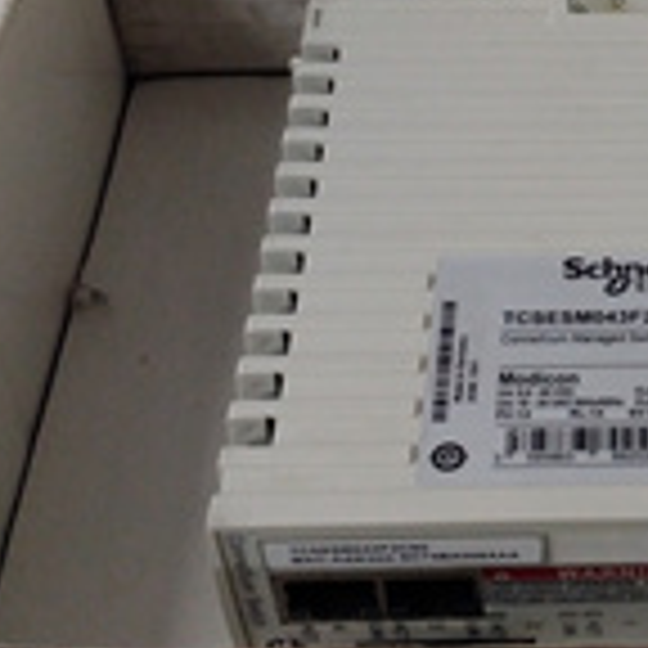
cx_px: 693
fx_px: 1758
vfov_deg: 20.8
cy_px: 178
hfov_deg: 20.0
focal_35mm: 83
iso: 303
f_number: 2
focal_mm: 3.79
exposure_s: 1/33
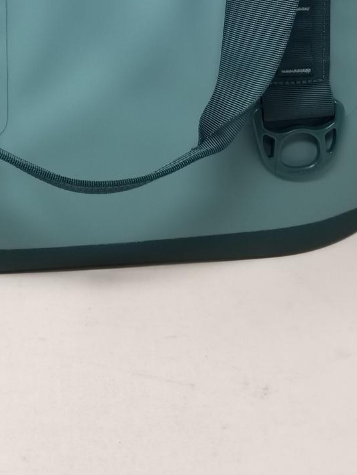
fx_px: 839
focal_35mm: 61
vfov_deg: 28.4
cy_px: -64
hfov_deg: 23.9
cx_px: 128
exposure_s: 1/120
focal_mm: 4.25
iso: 64
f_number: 1.7
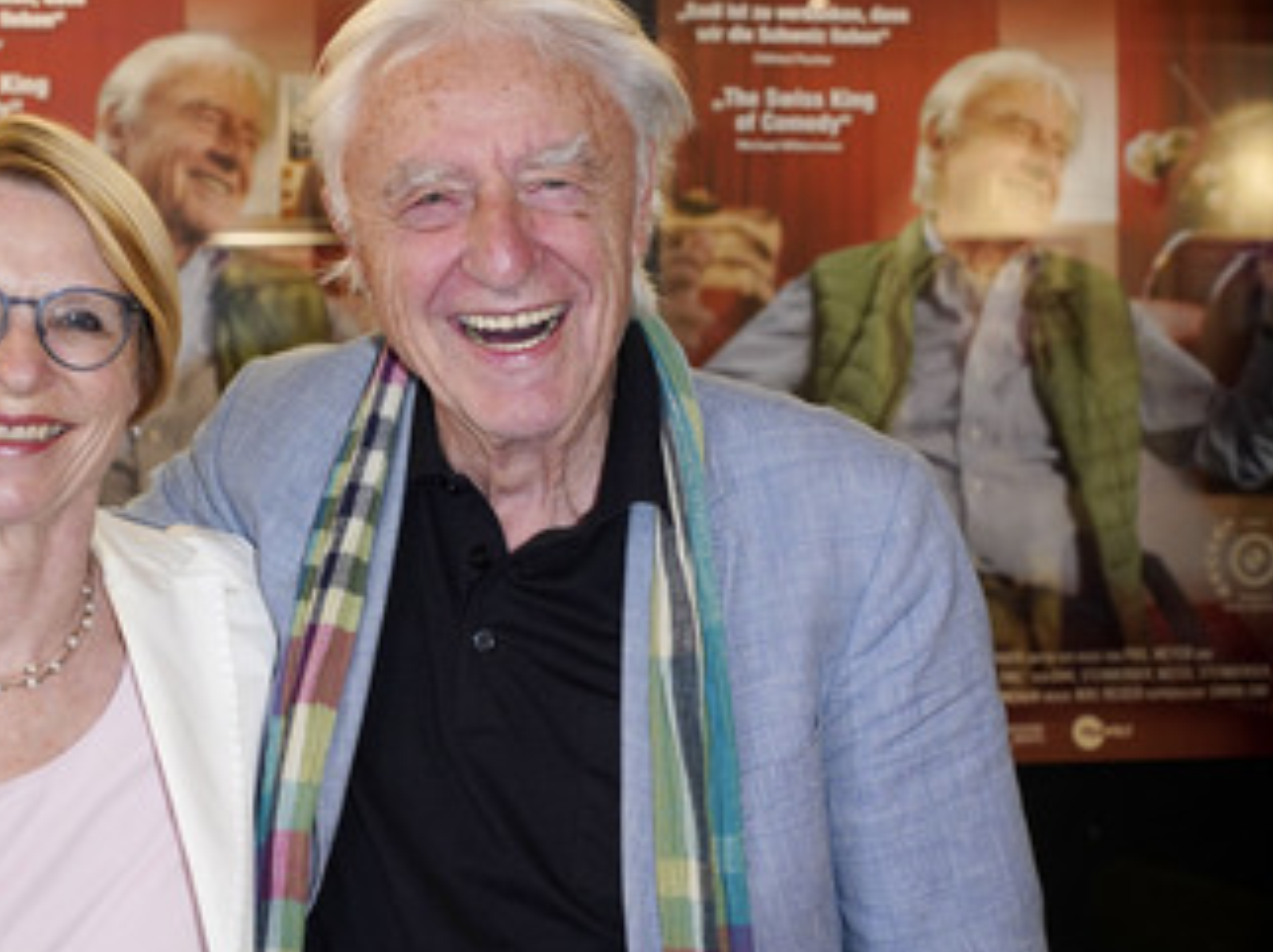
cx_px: 393
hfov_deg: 27.6
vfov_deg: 21.0
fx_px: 2572
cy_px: 423
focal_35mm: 70
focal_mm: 52
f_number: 5.6
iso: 2000
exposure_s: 1/100
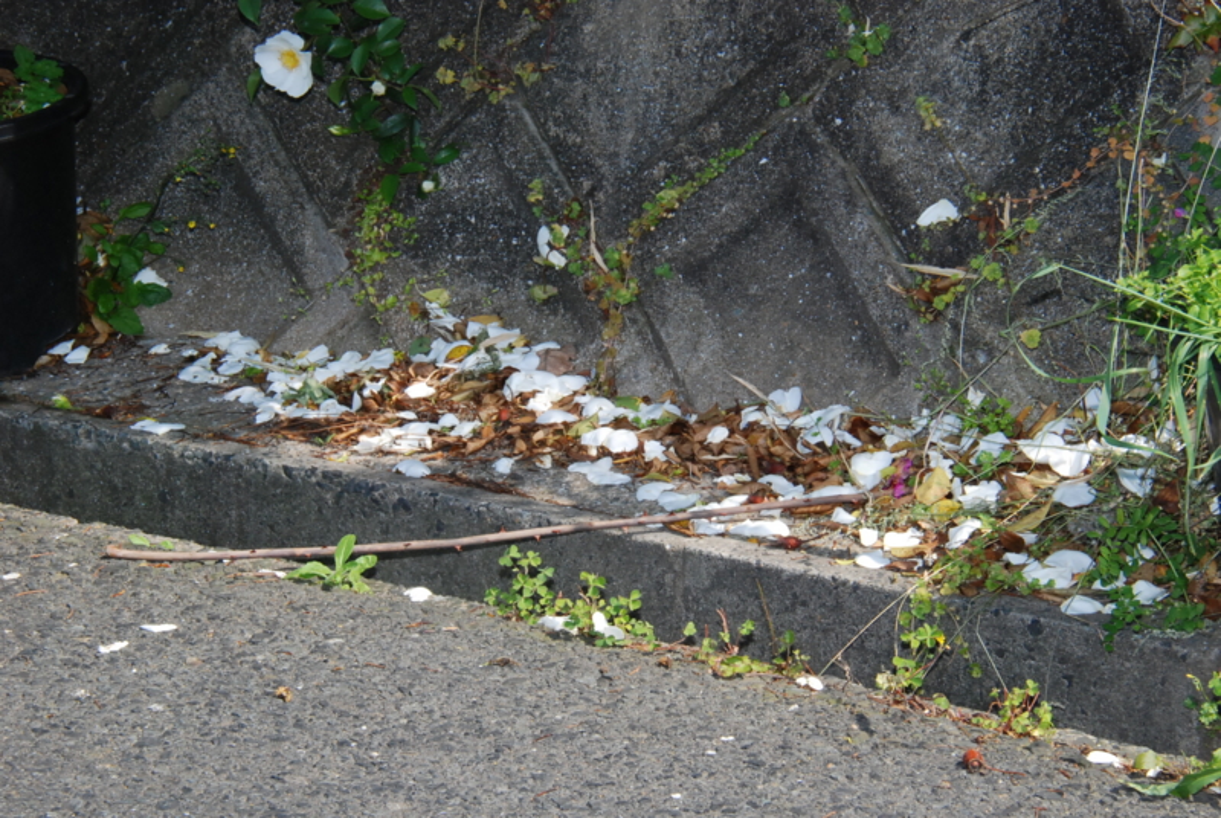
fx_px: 4382
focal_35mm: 129
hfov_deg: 15.9
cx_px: 610
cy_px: 409
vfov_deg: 10.7
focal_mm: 86
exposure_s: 1/200
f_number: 20
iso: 800
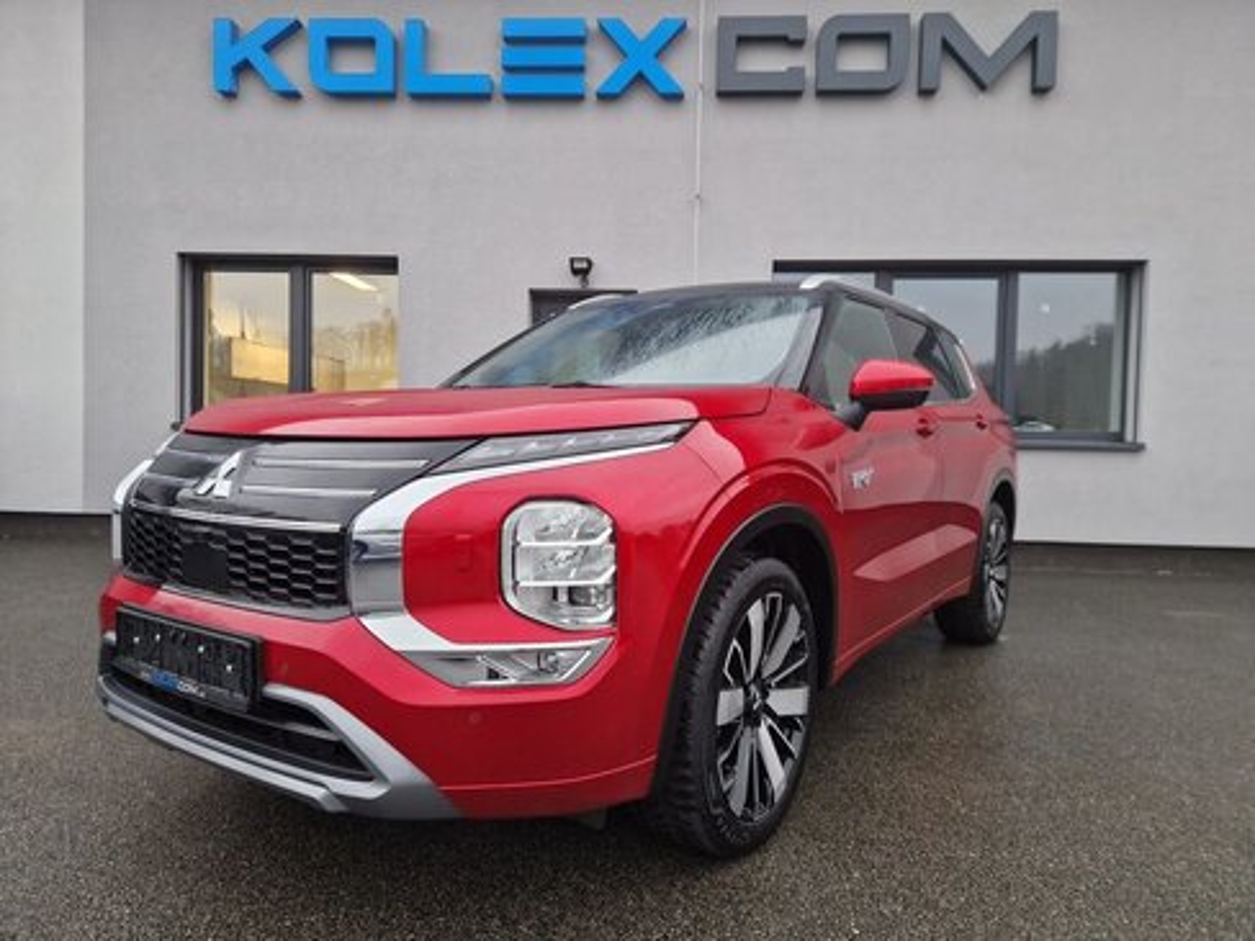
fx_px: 834
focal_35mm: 23
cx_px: 628
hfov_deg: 73.9
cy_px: 470
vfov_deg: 58.9
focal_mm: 5.4
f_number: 1.8
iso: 320
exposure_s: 1/100
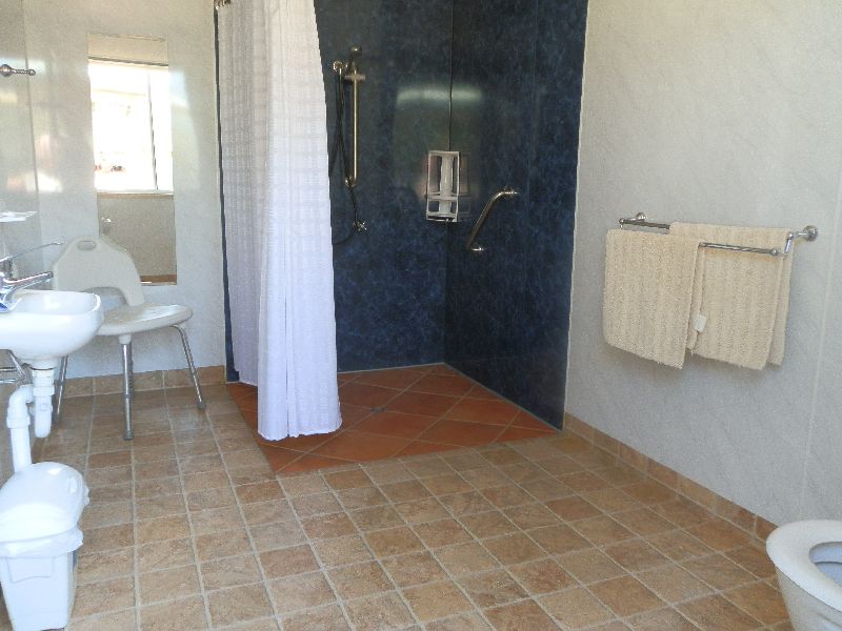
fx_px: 681
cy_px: 316
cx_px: 421
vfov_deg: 49.7
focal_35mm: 28
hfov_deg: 63.4
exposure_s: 1/30
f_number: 3.1
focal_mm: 5
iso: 160
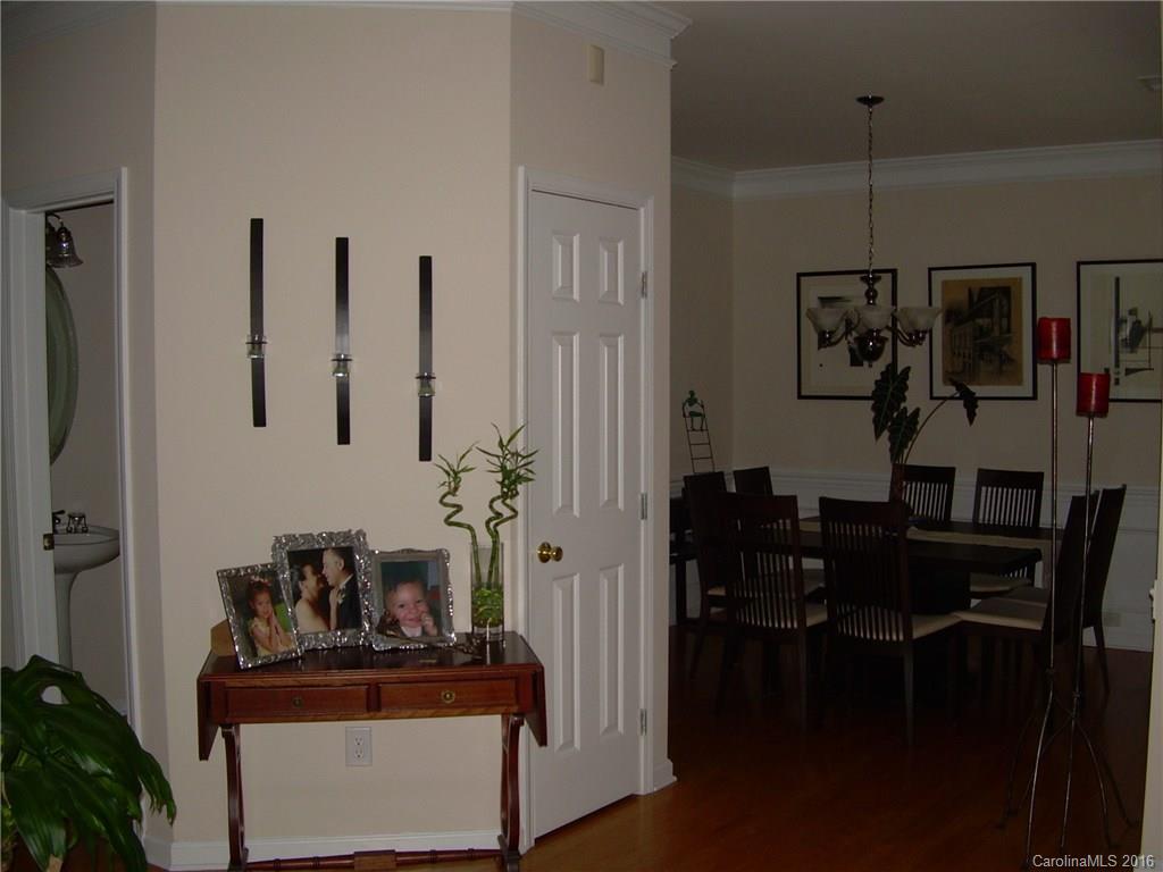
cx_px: 582
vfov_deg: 37.7
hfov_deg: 49.0
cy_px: 436
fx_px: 1277
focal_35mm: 38
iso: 84
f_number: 2.8
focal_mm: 6.3
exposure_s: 1/60
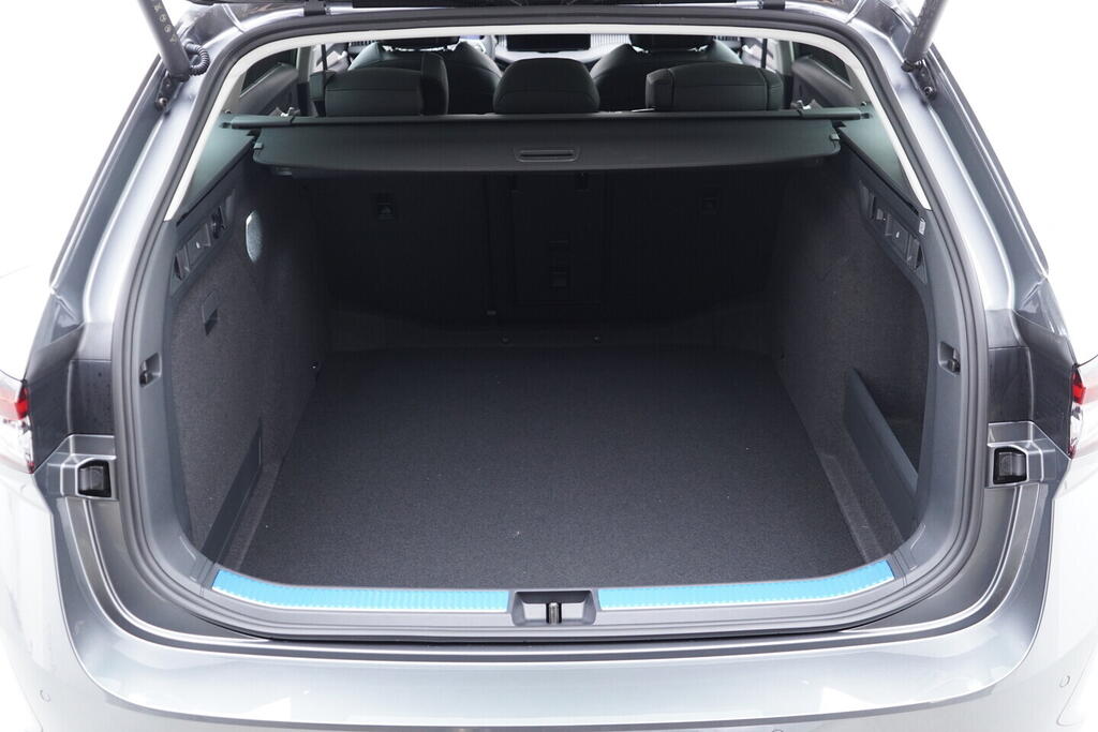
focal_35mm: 36
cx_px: 549
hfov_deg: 53.1
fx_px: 1098
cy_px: 366
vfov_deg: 36.9
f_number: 2.8
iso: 800
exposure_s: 1/40
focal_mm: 24
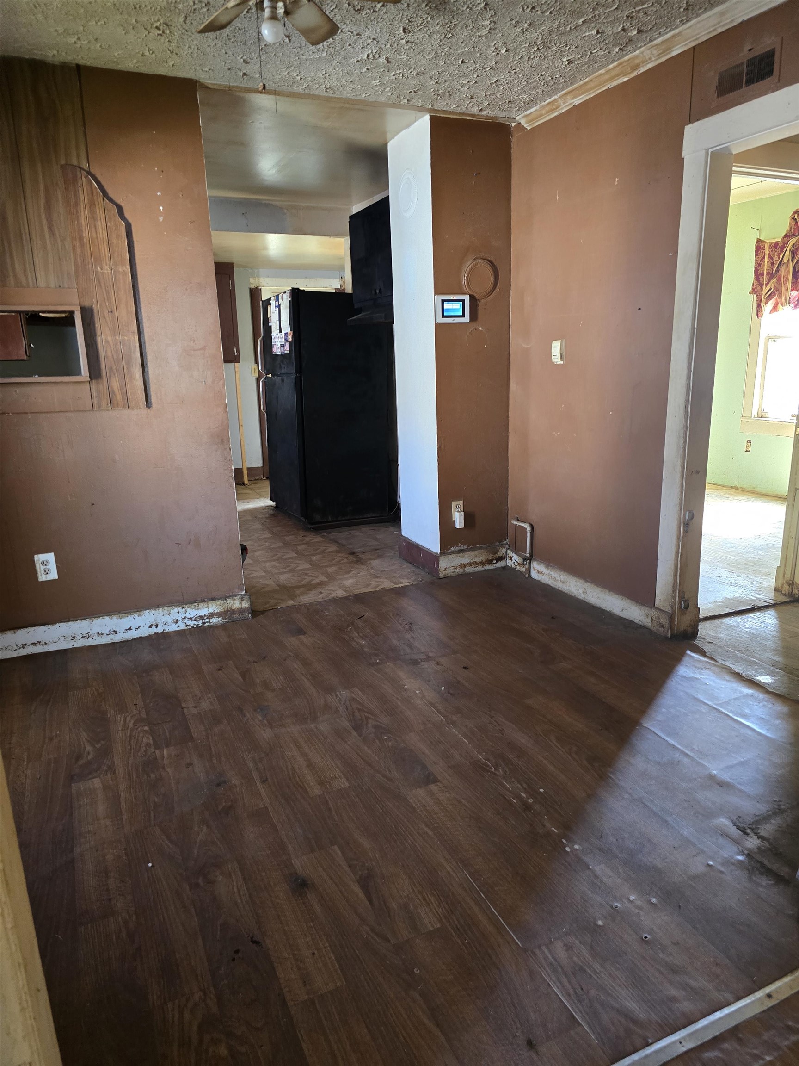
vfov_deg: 73.9
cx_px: 400
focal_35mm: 23
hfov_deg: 58.9
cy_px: 533
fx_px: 708
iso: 800
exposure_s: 1/60
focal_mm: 6.3
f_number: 1.7
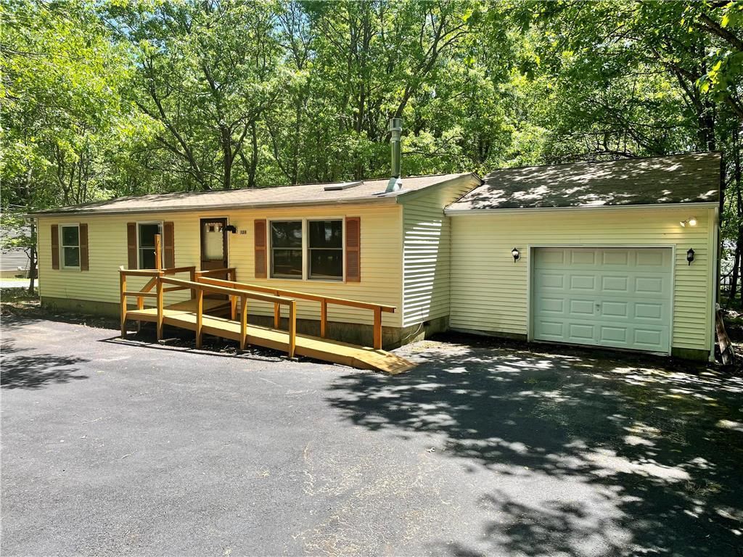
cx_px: 372
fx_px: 558
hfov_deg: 67.3
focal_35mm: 26
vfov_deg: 53.1
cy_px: 278
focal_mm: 4.2
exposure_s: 1/759
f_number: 1.6
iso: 32
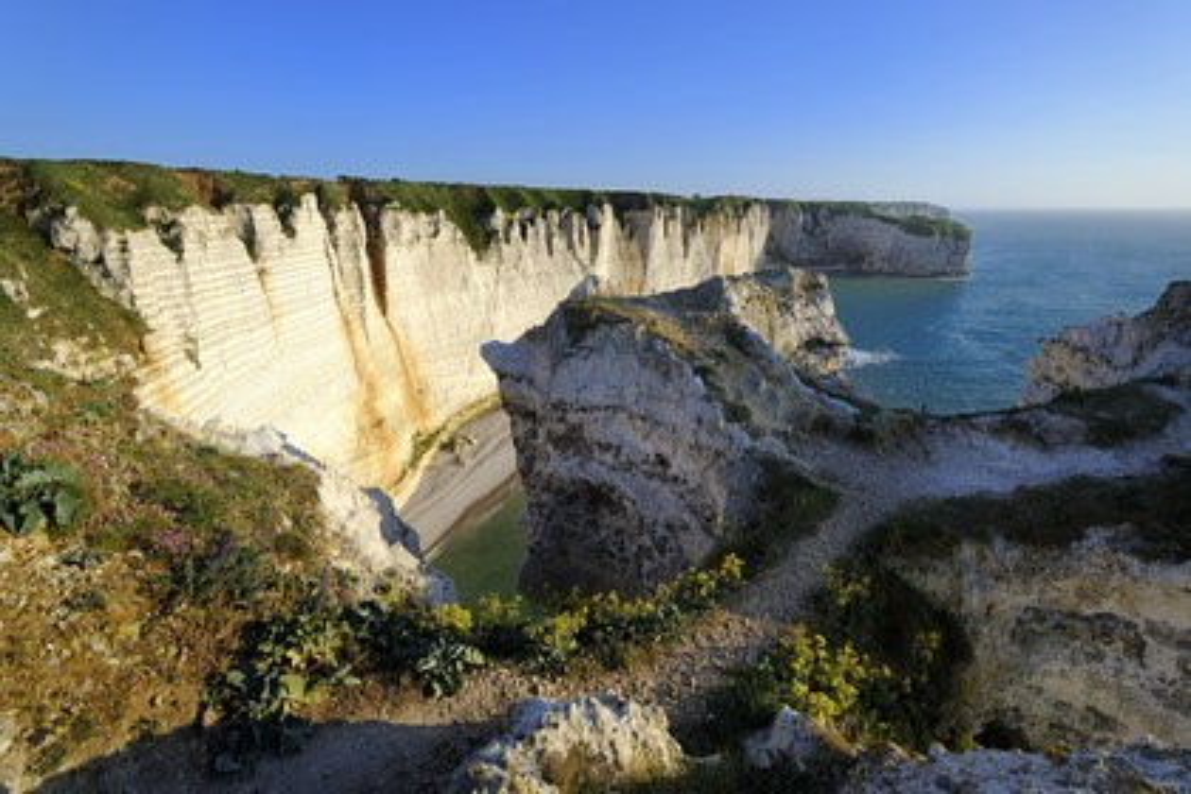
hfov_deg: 104.3
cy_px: 397
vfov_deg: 81.2
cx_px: 596
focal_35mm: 14
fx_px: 463
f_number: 8
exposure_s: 1/250
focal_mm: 14
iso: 200
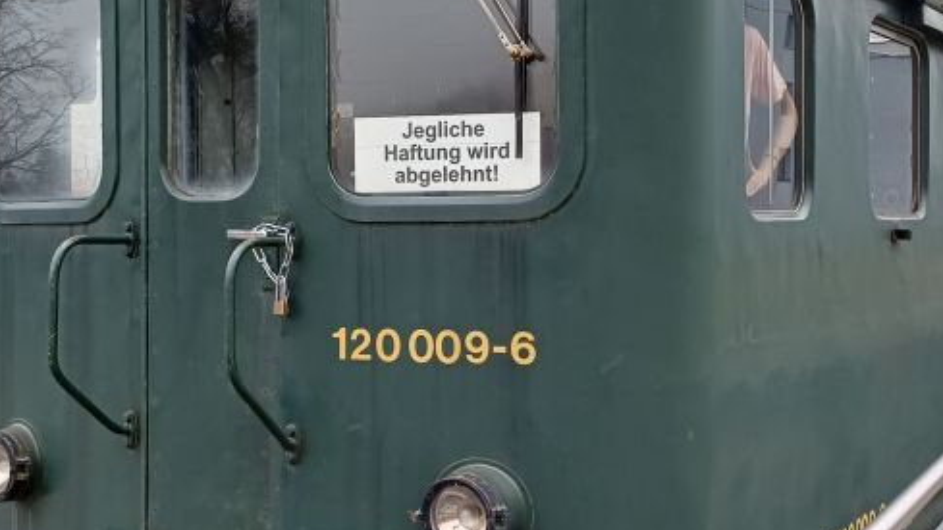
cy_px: 231
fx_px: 1425
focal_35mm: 57
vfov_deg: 21.1
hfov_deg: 36.6
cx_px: 511
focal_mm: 4.65
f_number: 1.8
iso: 80
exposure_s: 1/100
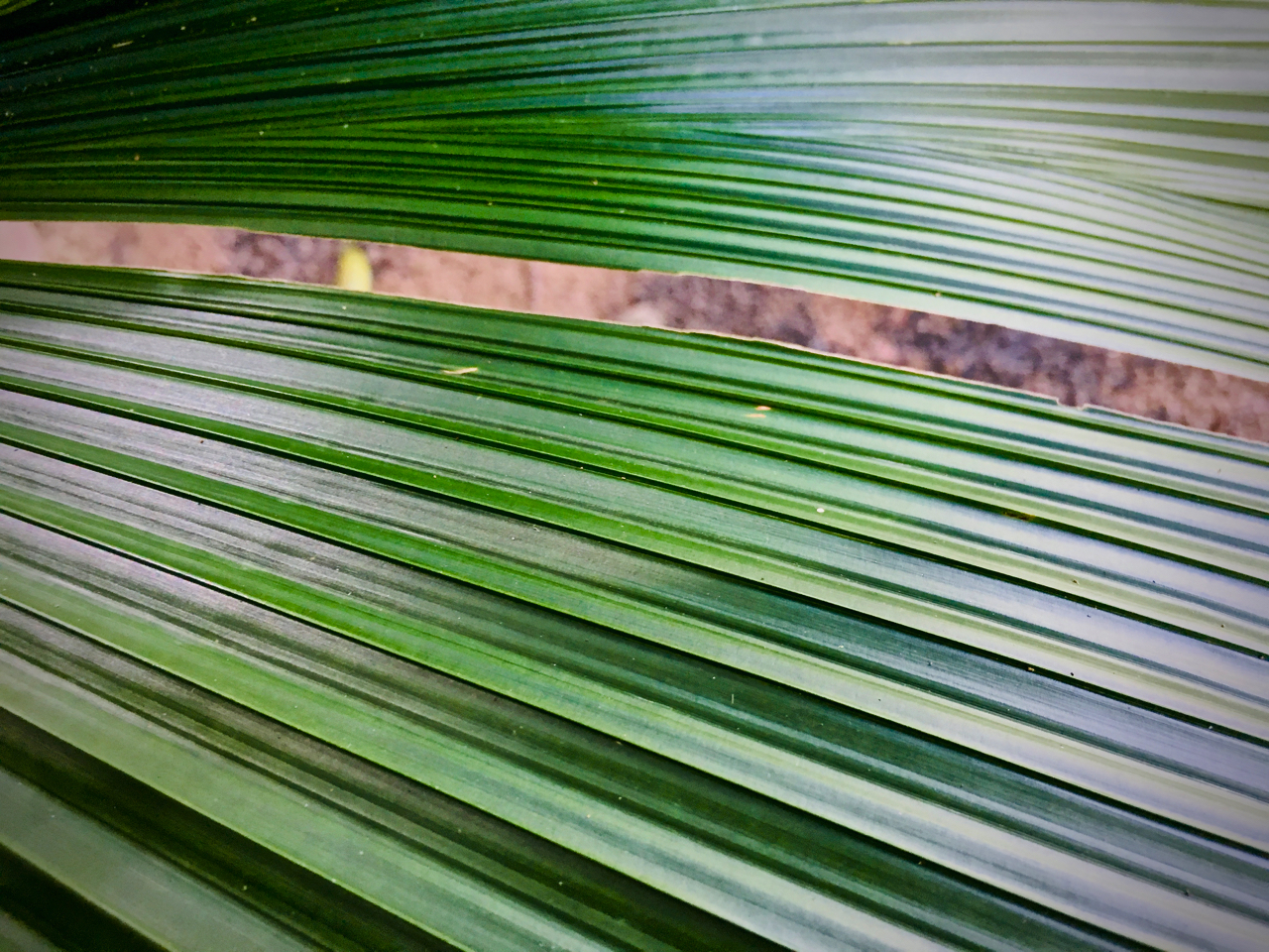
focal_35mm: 29
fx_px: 1063
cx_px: 634
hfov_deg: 61.7
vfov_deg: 48.2
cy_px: 476
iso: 100
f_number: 2.2
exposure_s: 1/30
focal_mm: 4.15
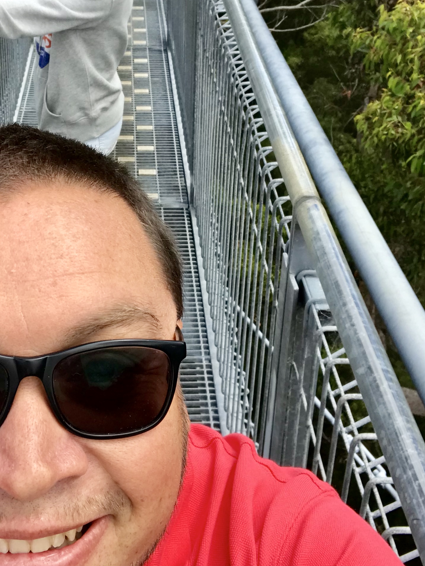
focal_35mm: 52
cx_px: 140
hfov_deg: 27.9
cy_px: 204
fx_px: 850
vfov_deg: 36.5
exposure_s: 1/468
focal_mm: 2.87
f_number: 2.2
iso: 25
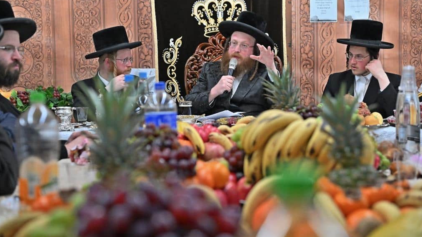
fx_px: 828
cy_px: 97
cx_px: 210
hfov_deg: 28.6
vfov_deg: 16.3
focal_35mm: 74
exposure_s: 1/320
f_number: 4
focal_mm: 70
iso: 1250
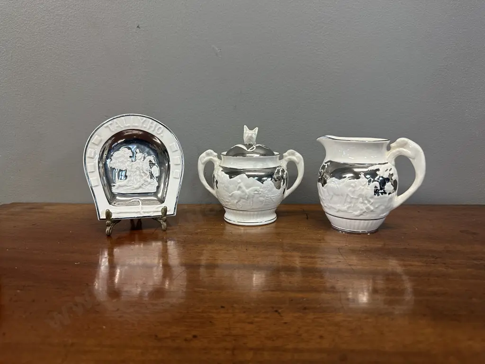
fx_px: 336
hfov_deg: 71.6
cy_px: 182
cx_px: 242
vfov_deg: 56.8
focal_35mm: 24
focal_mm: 6.86
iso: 200
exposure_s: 1/100
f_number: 1.78
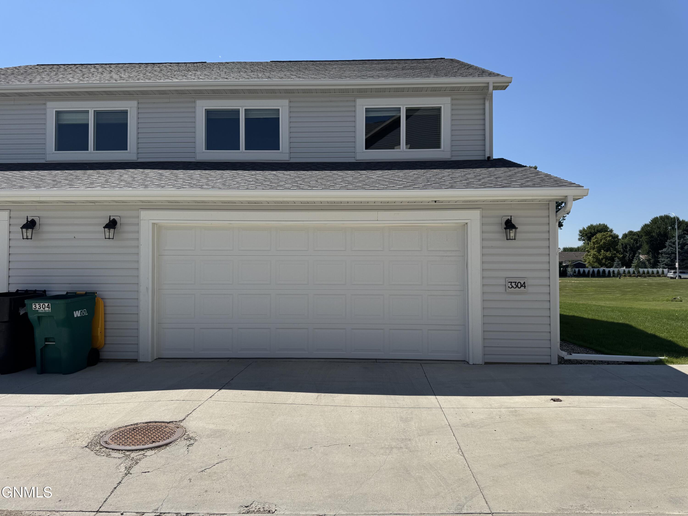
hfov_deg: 71.6
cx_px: 344
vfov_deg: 56.8
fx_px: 477
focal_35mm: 24
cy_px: 258
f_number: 1.78
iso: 80
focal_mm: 6.76
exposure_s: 1/6410
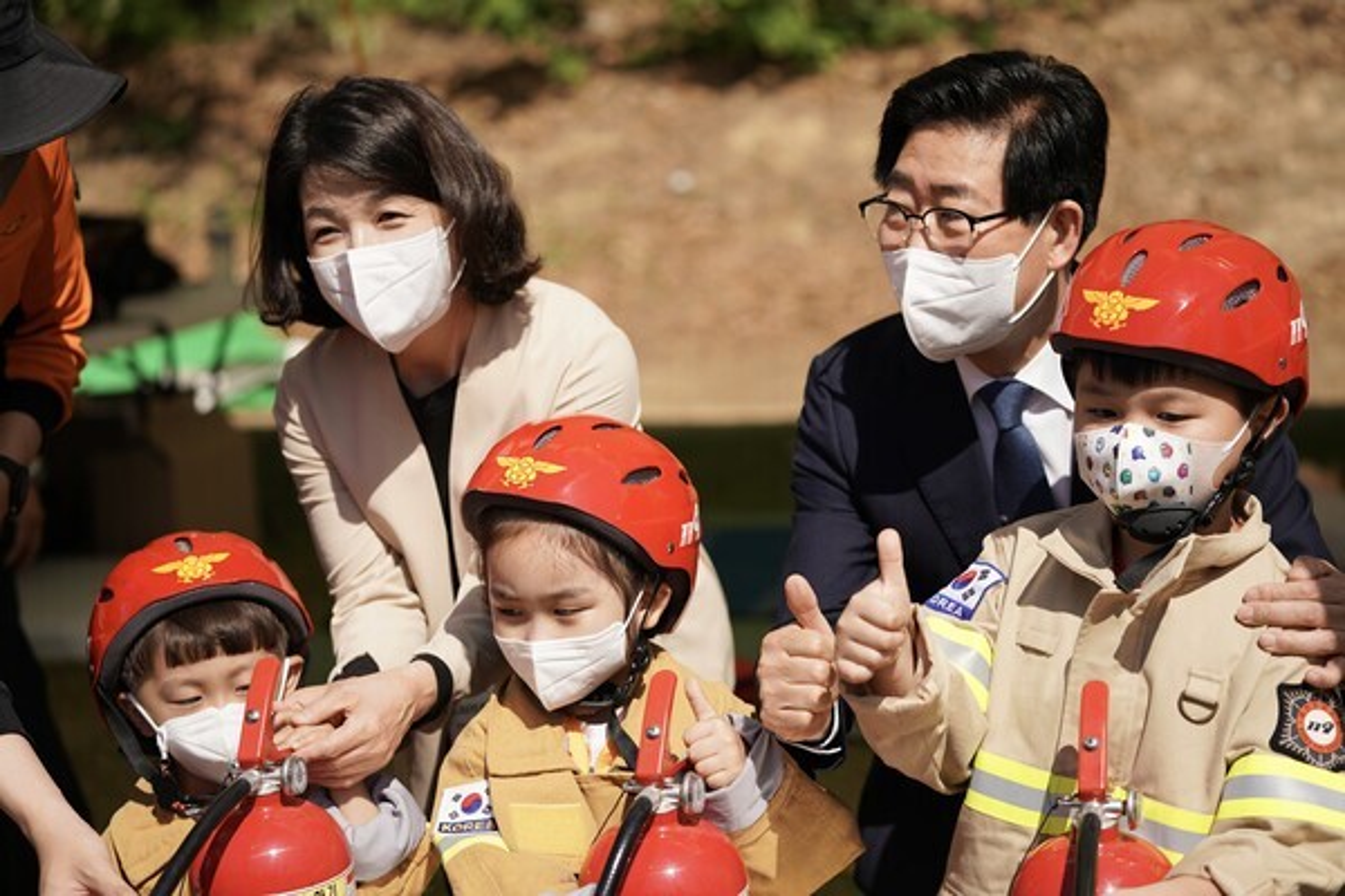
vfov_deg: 19.5
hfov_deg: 28.8
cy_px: 448
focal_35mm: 70
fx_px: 2615
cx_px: 672
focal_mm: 70
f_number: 2.8
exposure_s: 1/2000
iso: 100
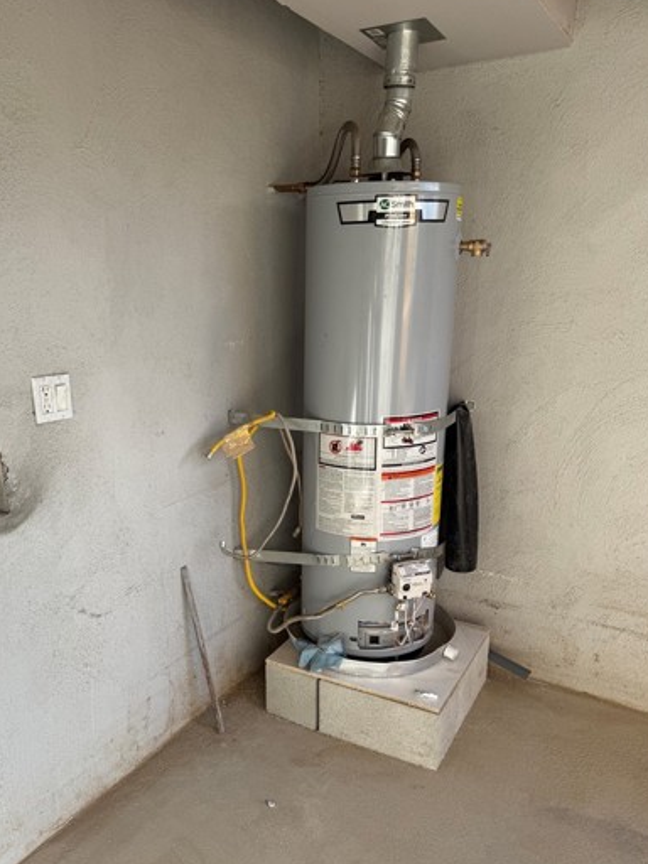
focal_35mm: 30
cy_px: 491
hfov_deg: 46.6
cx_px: 265
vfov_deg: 59.7
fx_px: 749
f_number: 1.78
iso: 80
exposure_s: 1/750
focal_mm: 6.76
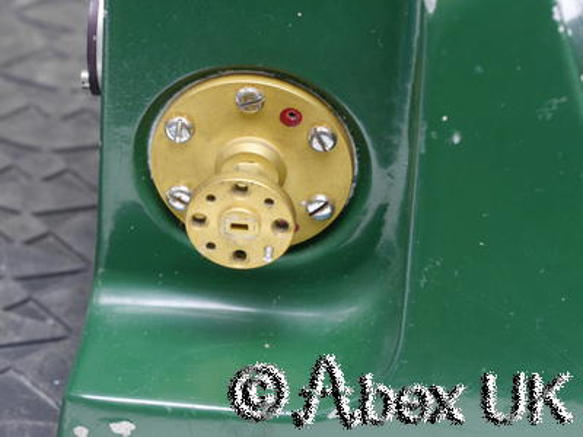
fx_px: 4716
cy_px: 218
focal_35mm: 280
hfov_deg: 7.1
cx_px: 292
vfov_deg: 5.3
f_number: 11
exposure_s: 1/2.5
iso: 400
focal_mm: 140
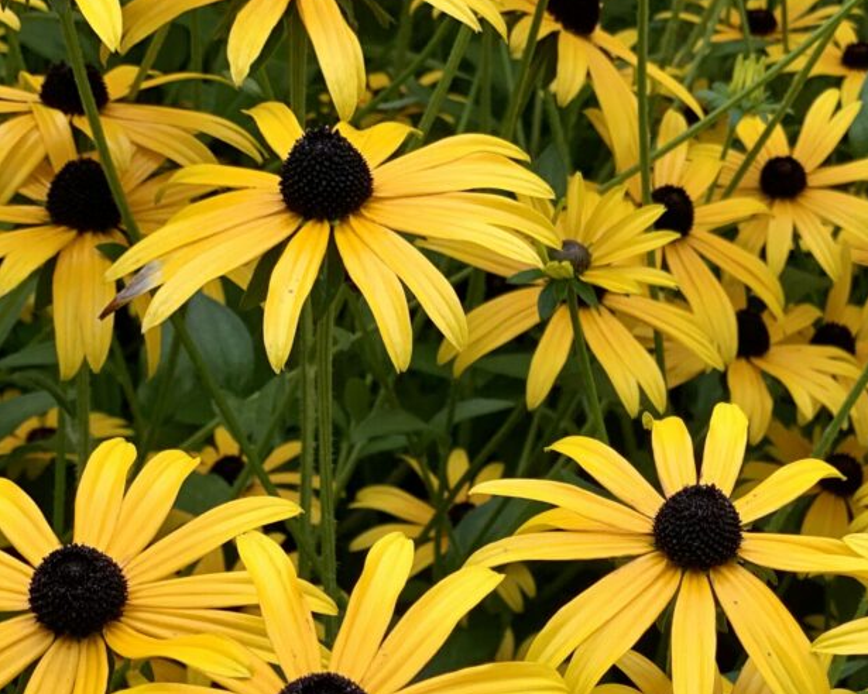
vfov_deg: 15.4
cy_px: 591
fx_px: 2543
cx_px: 755
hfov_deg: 19.1
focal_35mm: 99
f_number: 2.4
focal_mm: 6
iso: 40
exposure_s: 1/122
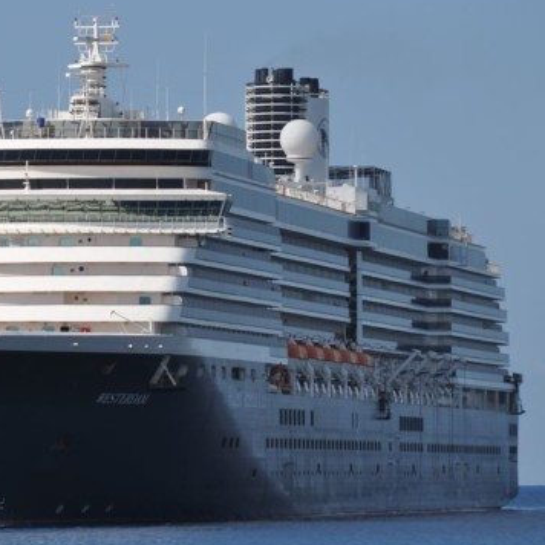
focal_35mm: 364
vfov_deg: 4.8
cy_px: 374
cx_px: 166
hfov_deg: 4.8
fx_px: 6482
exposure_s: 1/1000
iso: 200
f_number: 8
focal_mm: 135
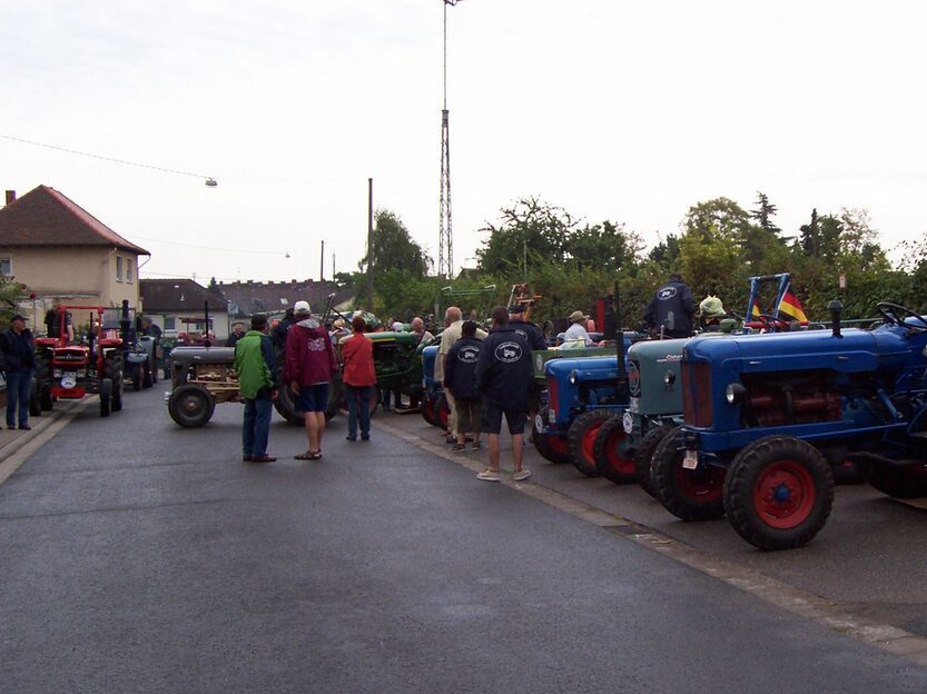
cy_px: 366
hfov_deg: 38.2
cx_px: 659
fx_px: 1312
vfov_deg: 29.6
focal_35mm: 49
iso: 80
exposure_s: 1/116
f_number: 2.7
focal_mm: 5.6
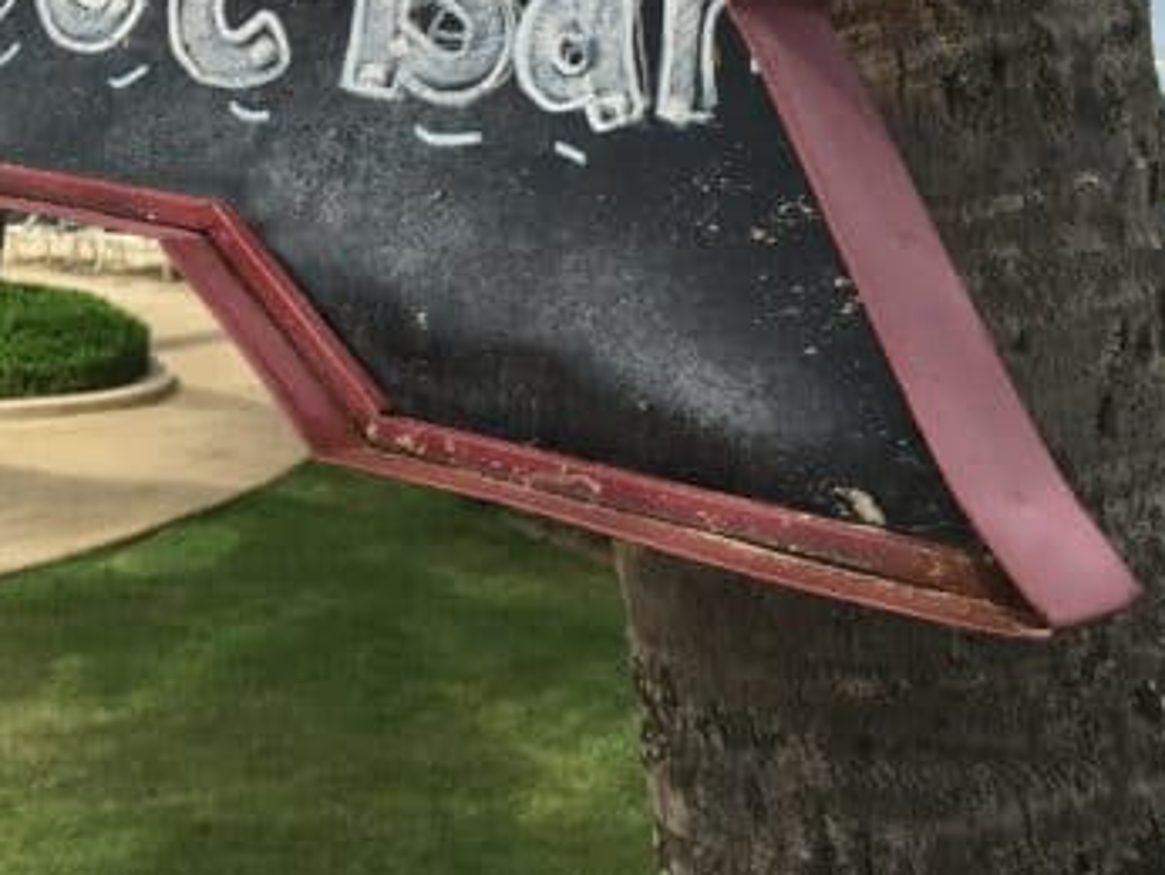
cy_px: -34
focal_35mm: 67
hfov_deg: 27.4
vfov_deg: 21.1
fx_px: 2256
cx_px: 24
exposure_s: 1/1876
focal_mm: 4.15
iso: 25
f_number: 2.2
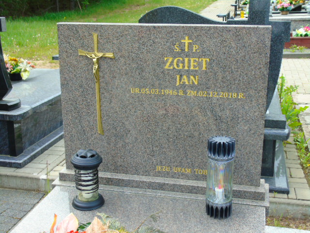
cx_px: 155
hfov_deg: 41.2
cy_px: 116
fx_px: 412
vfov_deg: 31.5
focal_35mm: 46
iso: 80
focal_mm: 8.2
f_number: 4.1
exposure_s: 1/160
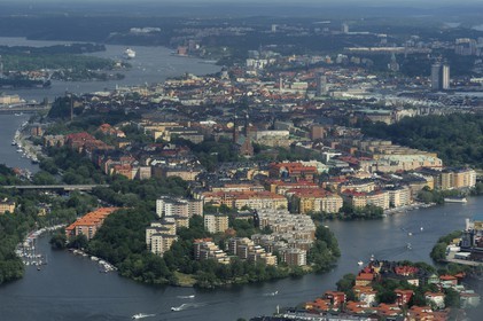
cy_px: 160
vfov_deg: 9.0
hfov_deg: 13.4
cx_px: 242
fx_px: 2051
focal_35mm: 153
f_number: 4
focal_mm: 102
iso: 100
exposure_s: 1/1500
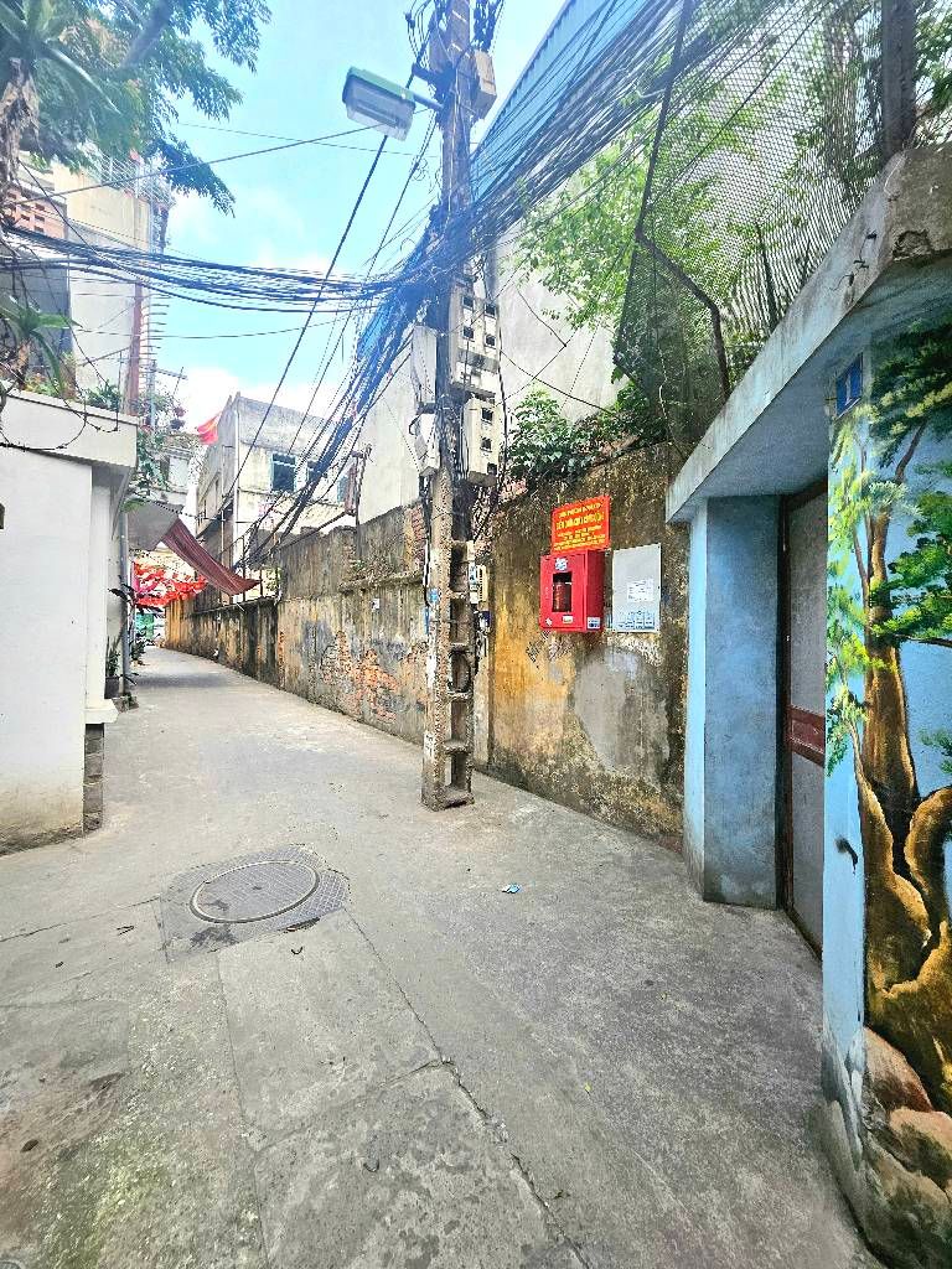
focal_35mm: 13
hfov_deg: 89.9
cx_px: 476
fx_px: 477
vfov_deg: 106.2
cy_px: 634
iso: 32
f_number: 2.2
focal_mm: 1.74
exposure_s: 1/455
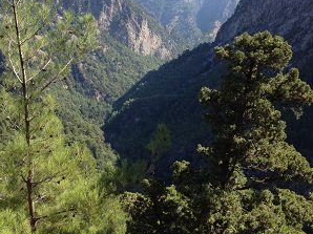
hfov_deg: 40.5
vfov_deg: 30.6
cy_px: 81
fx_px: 425
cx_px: 156
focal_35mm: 47
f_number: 2.4
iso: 50
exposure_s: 1/649
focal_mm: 4.28
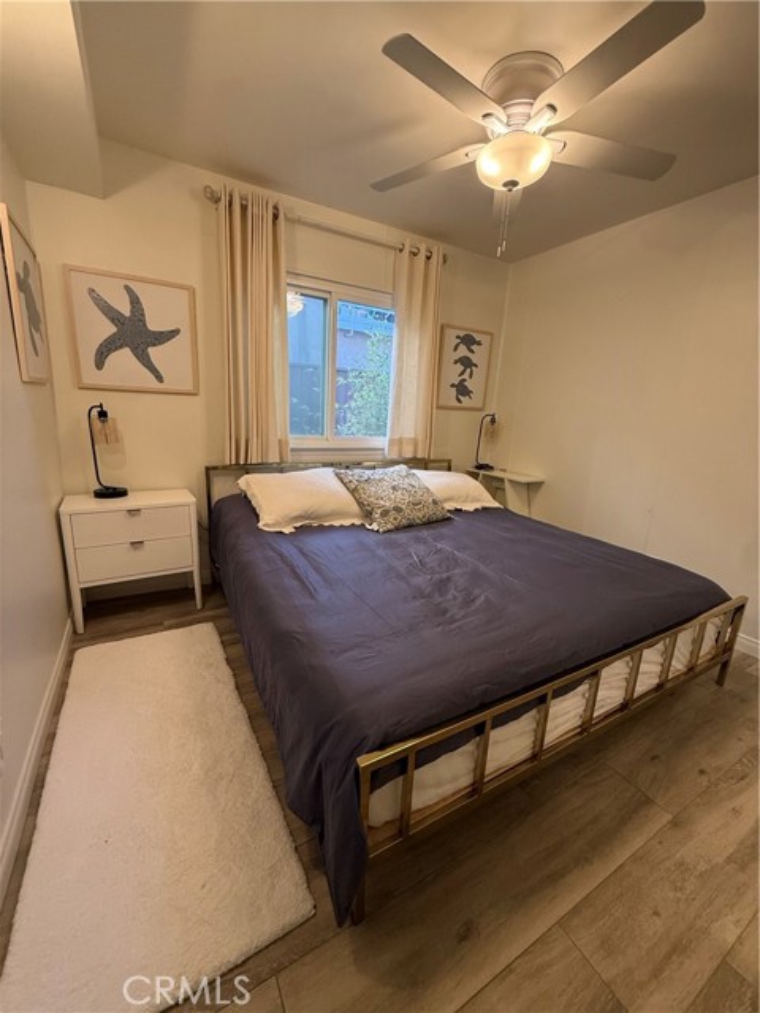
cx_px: 380
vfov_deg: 102.1
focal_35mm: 14
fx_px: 410
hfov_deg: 85.7
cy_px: 506
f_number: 2.2
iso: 250
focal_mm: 2.22
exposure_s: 1/120
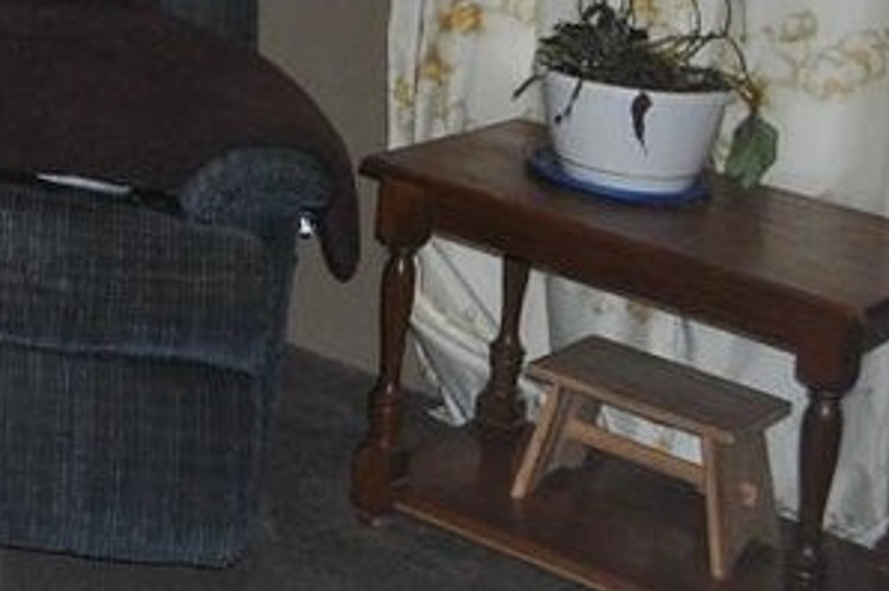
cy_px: -361
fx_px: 2393
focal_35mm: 97
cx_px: -367
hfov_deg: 19.0
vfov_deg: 13.1
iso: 800
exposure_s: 1/60
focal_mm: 20
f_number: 3.8
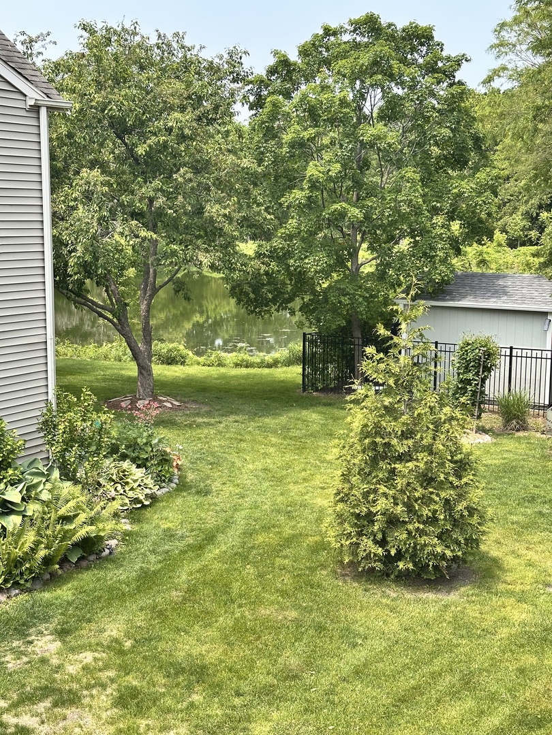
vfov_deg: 39.7
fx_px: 1021
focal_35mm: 48
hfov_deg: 30.3
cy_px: 368
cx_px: 276
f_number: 1.78
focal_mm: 6.86
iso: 64
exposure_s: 1/953
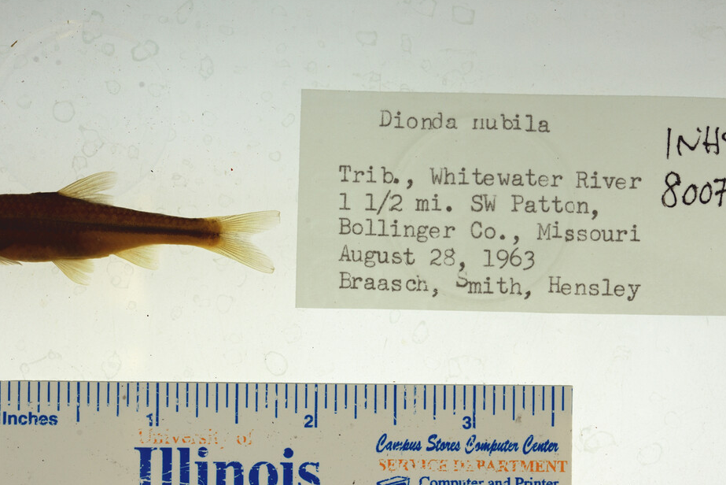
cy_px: 310
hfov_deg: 26.0
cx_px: 314
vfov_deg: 17.5
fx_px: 1573
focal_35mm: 78
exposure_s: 1/200
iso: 100
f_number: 10
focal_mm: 60
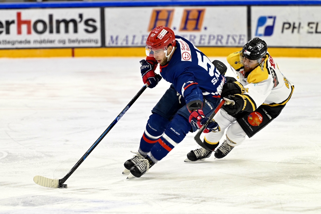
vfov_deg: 7.2
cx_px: 160
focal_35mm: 190
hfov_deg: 10.8
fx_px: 1694
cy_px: 107
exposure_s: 1/1000
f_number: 4
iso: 4000
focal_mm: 190
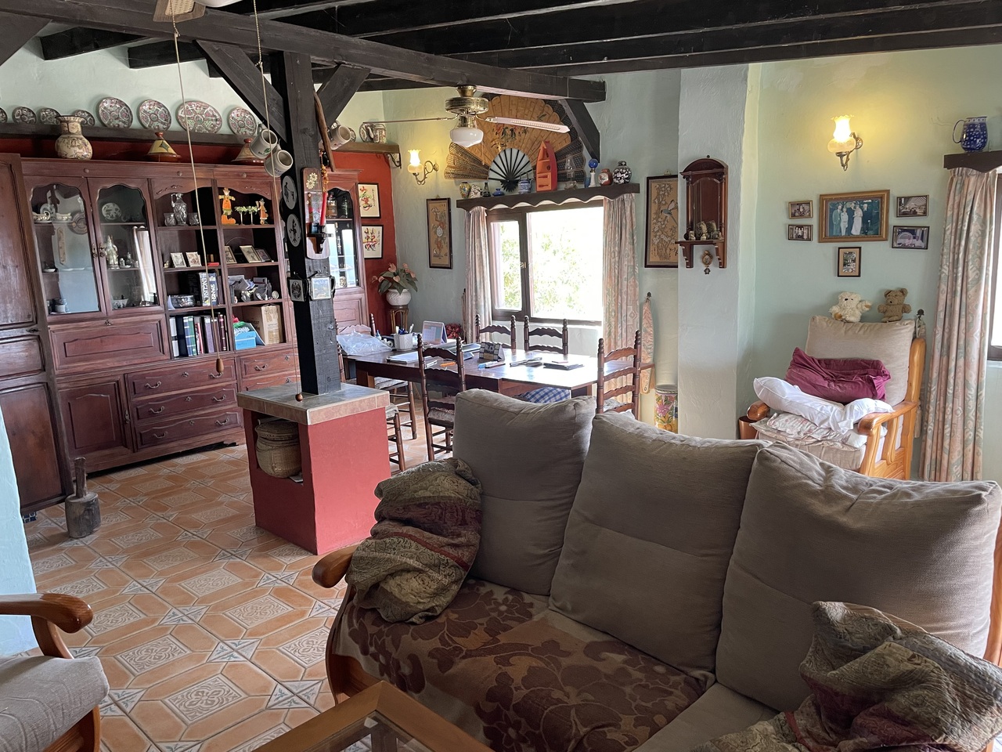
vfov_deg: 53.1
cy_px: 376
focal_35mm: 26
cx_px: 501
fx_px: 753
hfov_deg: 67.3
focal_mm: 4.2
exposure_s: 1/60
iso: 125
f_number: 1.6
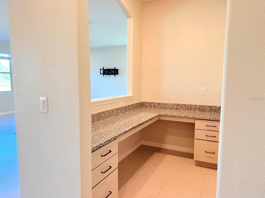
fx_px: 184
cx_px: 132
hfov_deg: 71.6
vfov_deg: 56.8
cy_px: 99
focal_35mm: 24
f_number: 1.78
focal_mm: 6.76
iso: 160
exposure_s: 1/120
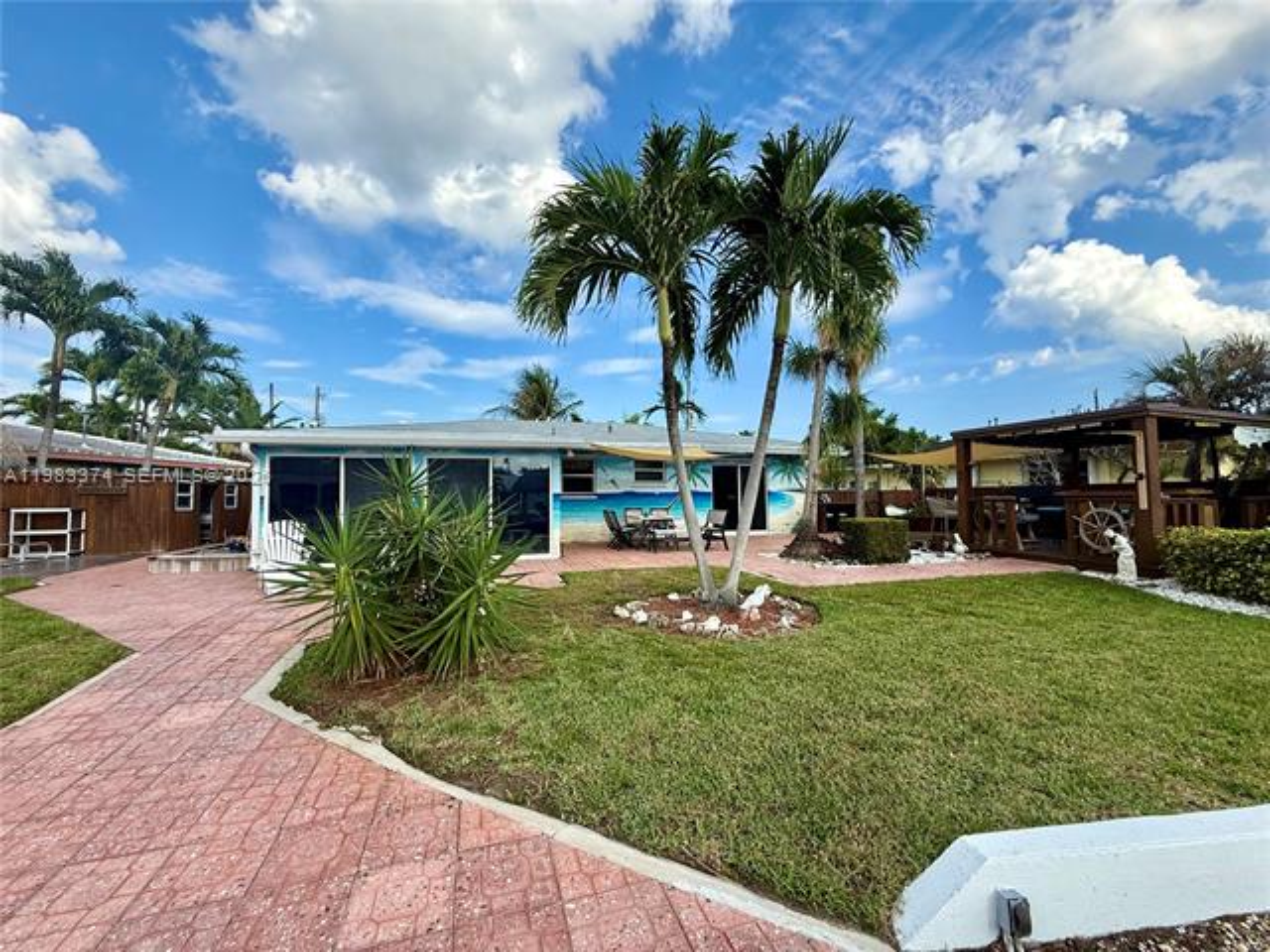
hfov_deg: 102.1
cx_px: 635
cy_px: 476
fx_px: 514
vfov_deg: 85.7
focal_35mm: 14
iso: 50
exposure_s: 1/1125
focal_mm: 2.22
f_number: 2.2
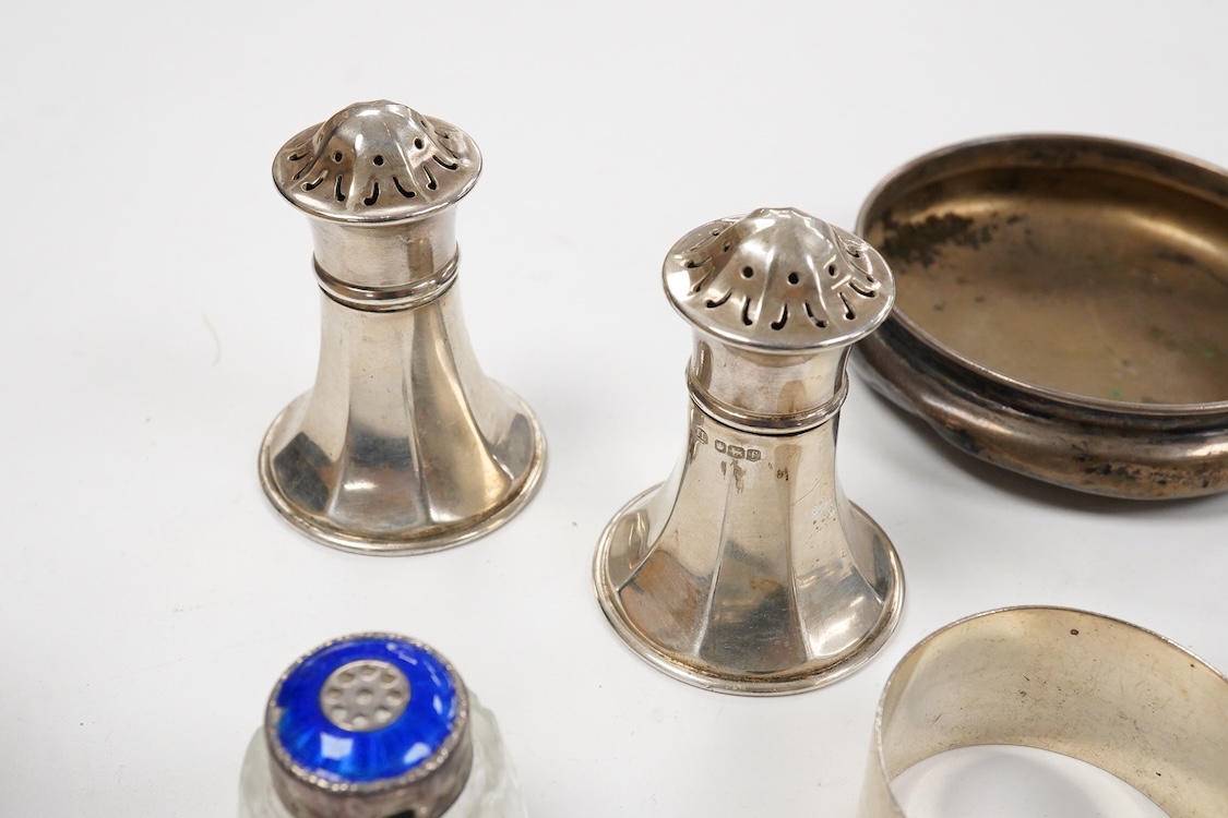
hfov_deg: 43.6
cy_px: 409
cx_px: 614
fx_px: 1535
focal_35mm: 45
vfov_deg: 29.9
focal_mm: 30
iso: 2500
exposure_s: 1/100
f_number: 16
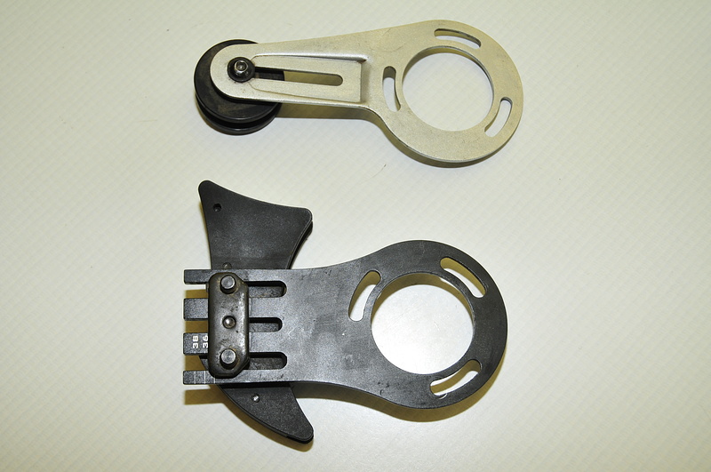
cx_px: 356
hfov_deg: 38.9
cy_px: 236
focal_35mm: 51
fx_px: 1006
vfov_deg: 26.4
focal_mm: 34
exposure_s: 1/80
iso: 200
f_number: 5
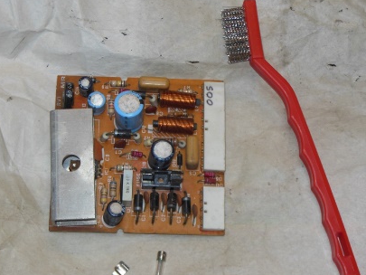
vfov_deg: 17.6
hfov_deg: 23.3
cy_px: 142
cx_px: 192
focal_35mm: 84
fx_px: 888
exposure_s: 1/60
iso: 125
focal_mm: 13.6
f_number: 4.4
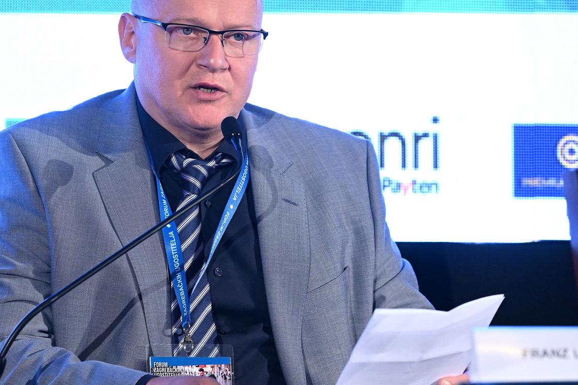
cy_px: 197
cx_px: 239
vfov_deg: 5.3
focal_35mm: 261
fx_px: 4190
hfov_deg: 7.9
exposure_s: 1/250
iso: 4000
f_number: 4
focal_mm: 185
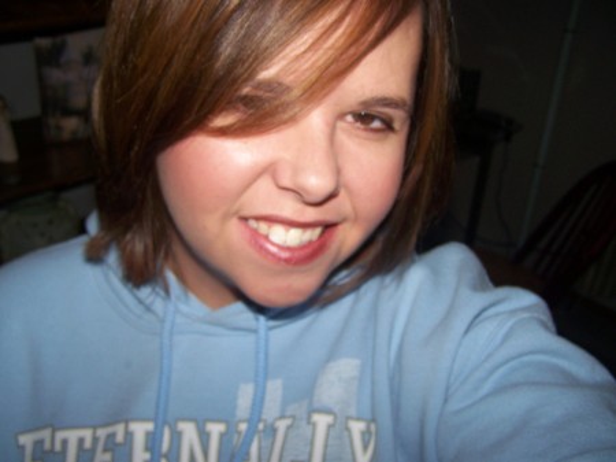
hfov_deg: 49.0
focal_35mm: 38
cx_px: 308
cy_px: 231
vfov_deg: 37.7
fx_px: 676
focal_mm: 6.3
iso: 80
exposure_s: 1/60
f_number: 2.8
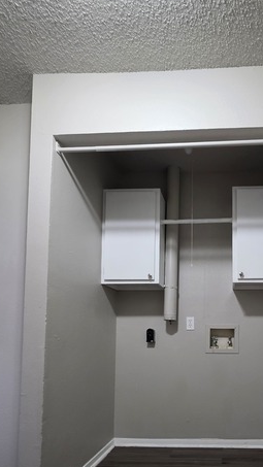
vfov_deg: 82.5
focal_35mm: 20
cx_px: 218
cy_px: 325
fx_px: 248
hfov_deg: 51.7
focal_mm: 2.2
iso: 400
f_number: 1.9
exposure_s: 1/60
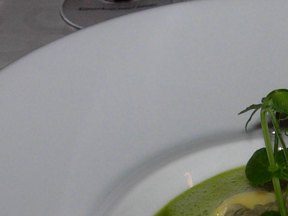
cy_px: 85
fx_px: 1173
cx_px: 327
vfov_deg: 10.5
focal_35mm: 141
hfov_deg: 13.7
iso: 50
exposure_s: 1/45.2
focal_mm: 7.5
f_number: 3.8
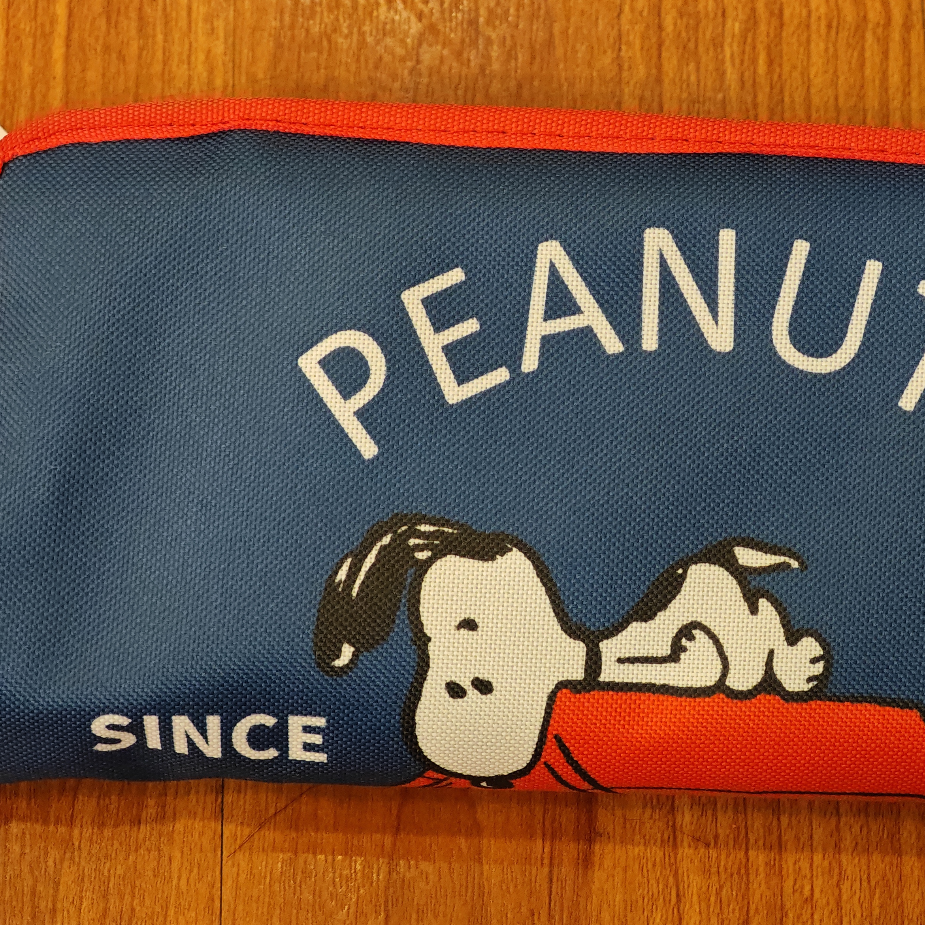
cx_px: 723
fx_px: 3507
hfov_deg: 14.9
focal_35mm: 116
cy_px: 424
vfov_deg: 15.0
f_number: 1.8
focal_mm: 12.28
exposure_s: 1/100
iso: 320
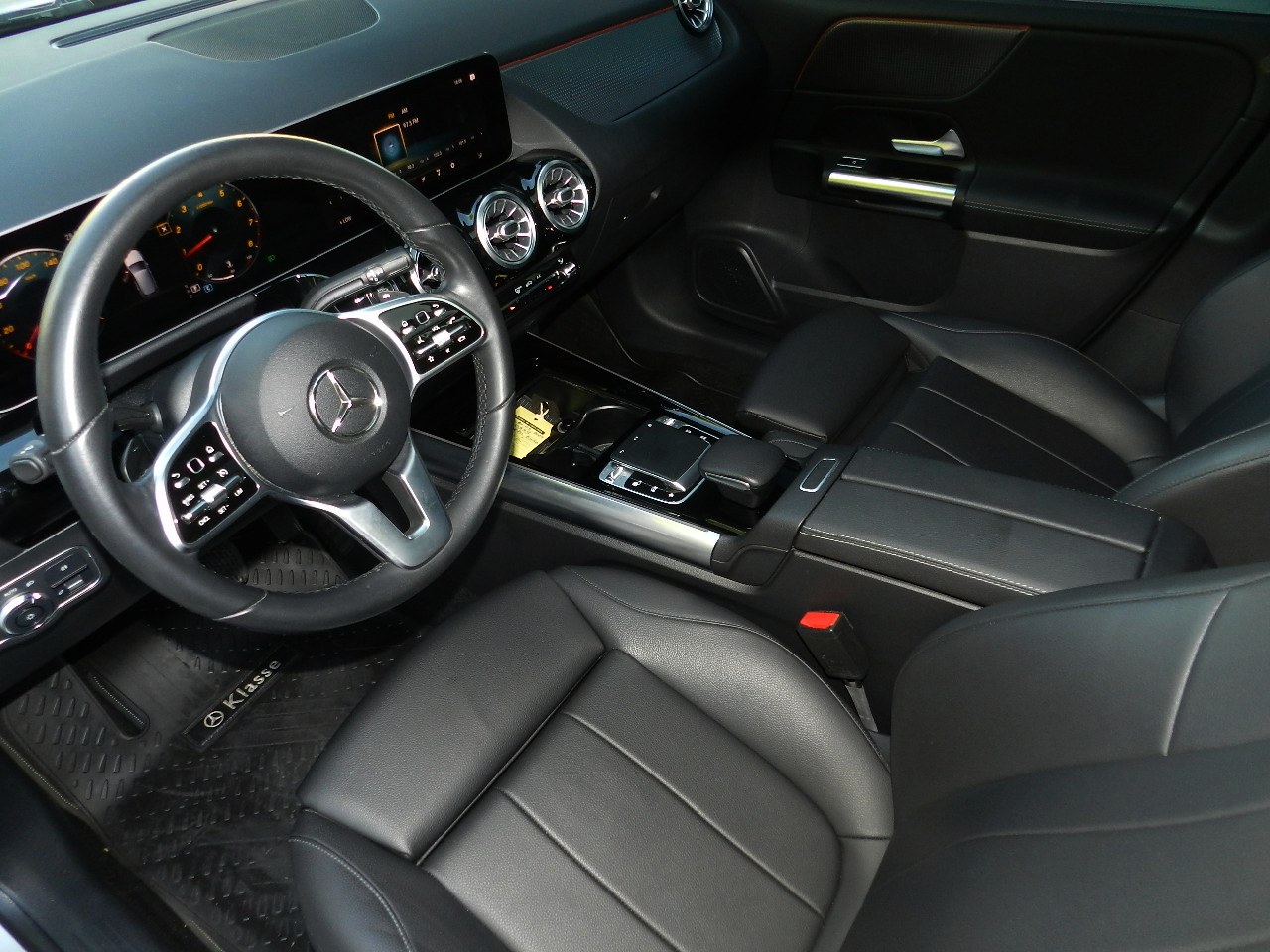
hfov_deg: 73.9
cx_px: 635
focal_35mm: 23
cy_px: 476
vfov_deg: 58.9
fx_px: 844
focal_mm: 4
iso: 200
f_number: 3.4
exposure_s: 1/30
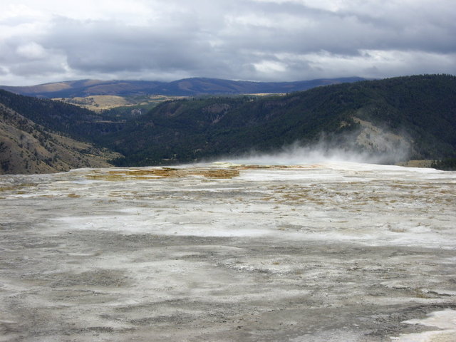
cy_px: 171
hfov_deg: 24.7
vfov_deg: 18.7
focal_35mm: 79
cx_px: 228
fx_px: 1041
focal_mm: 12.8
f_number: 6.5
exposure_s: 1/200
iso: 50
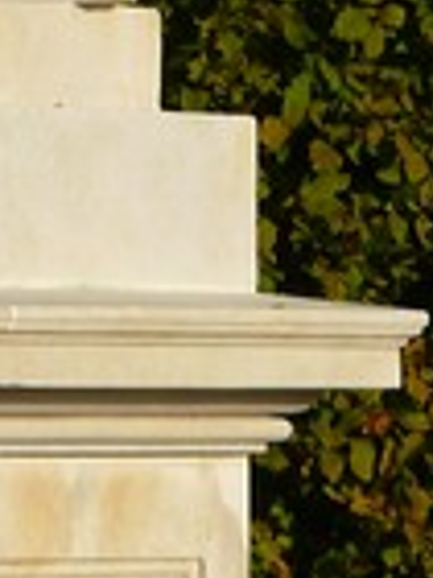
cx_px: -371
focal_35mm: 945
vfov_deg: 2.1
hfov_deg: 1.6
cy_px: -921
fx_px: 15761
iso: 100
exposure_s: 1/250
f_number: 5
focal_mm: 37.1
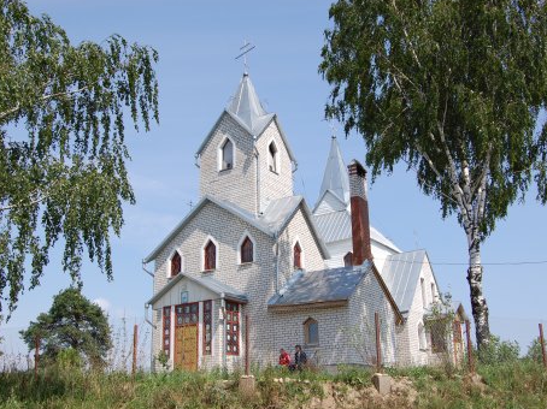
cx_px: 286
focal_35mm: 40
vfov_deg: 35.9
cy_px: 206
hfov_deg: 46.8
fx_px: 632
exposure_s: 1/320
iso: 200
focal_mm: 24
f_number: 9
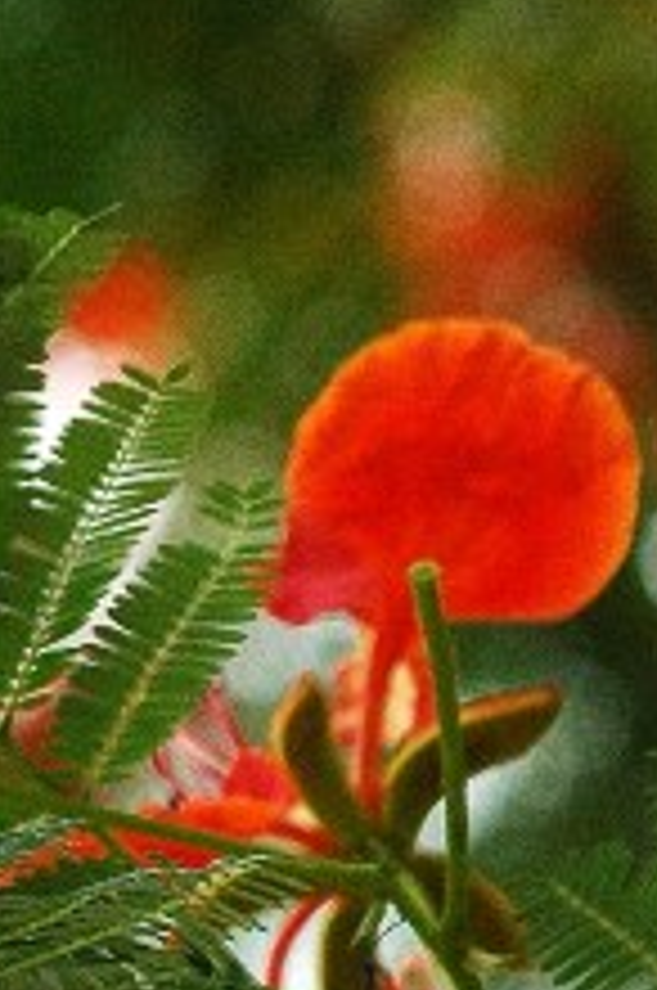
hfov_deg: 1.5
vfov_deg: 2.2
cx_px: -245
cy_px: 1174
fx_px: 25931
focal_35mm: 944
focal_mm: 135
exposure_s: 1/500
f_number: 6.3
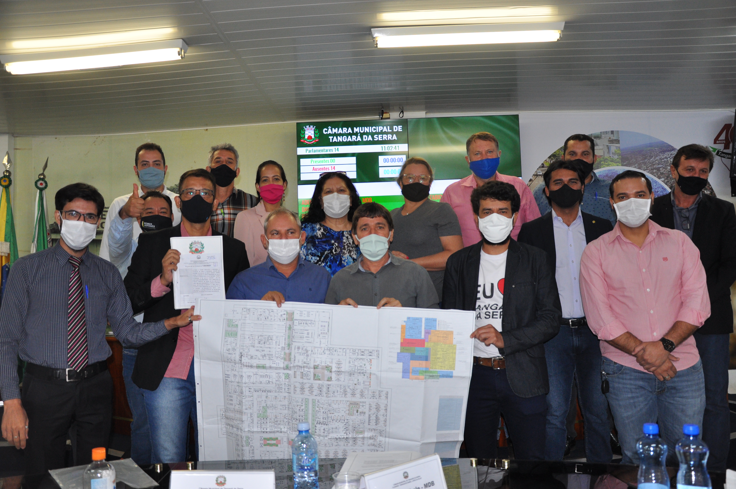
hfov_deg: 59.6
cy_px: 244
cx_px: 368
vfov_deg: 41.6
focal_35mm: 32
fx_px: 643
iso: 640
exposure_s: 1/125
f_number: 3.8
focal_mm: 21
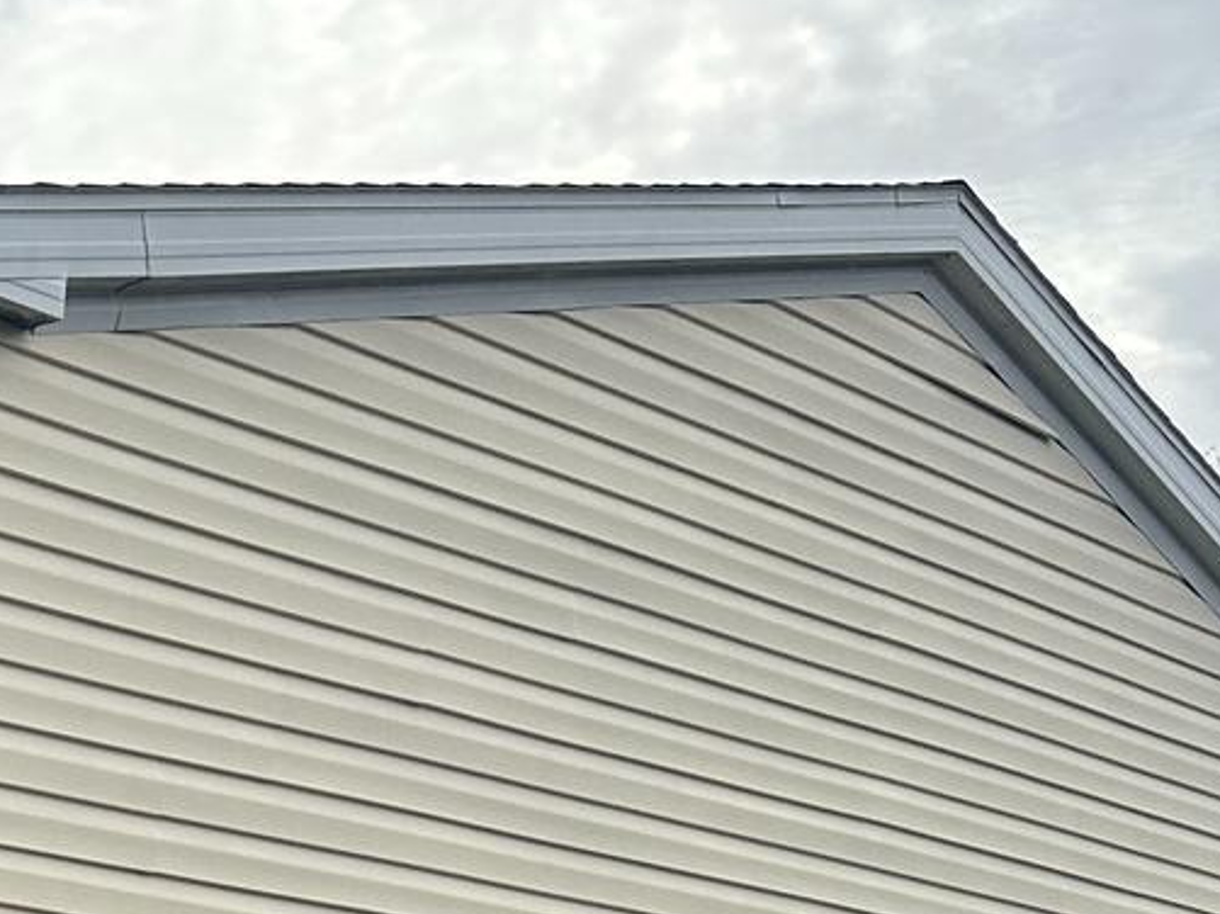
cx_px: -360
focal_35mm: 98
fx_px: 3452
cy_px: 1420
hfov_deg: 18.6
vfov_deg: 14.0
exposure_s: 1/3058
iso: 80
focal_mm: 6.86
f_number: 1.78
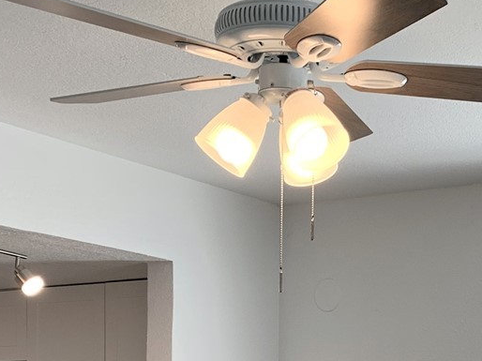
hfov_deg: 23.6
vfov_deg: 16.8
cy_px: 511
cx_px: 422
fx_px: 1127
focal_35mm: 81
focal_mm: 4.25
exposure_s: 1/132
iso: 25
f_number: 1.8
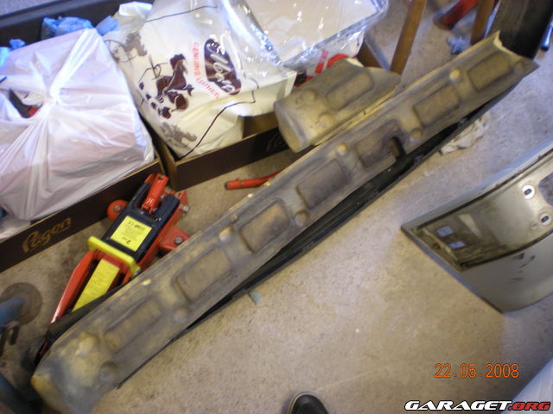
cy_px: 207
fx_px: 607
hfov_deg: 49.0
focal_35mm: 38
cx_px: 276
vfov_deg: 37.7
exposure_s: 1/22.6
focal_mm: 6.3
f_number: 3.1
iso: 200
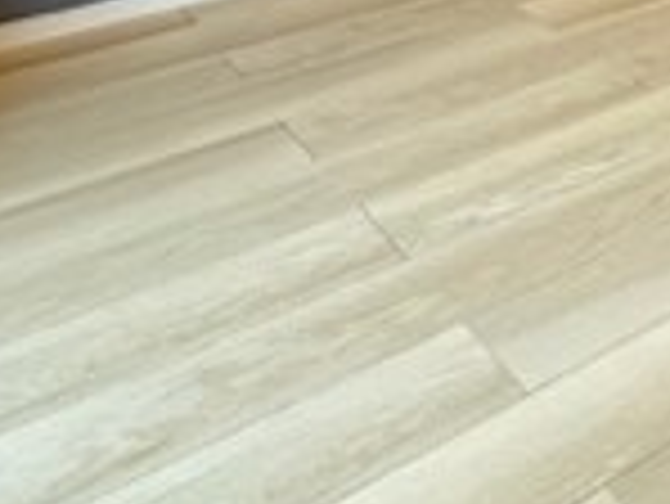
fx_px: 1162
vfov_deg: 18.1
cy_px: -459
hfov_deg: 27.4
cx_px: 850
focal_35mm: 60
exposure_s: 1/99
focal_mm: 2.22
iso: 160
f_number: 2.2
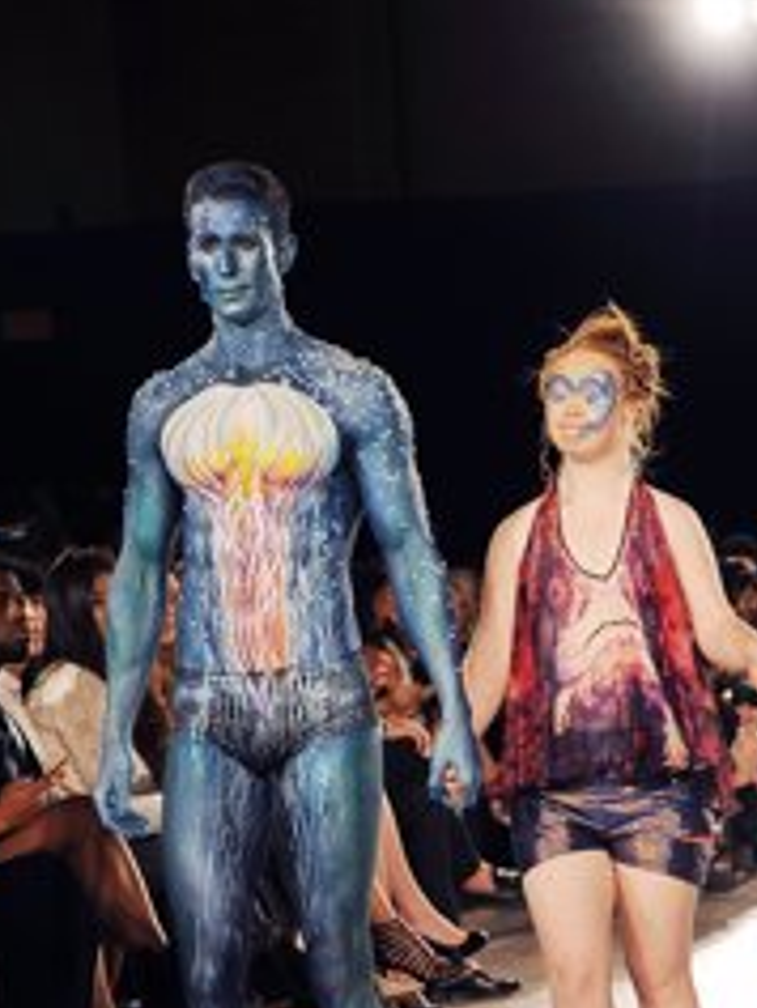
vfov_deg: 12.5
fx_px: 4574
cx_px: 583
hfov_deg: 9.4
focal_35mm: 157
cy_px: 721
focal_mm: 86
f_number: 4
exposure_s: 1/1000
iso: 800
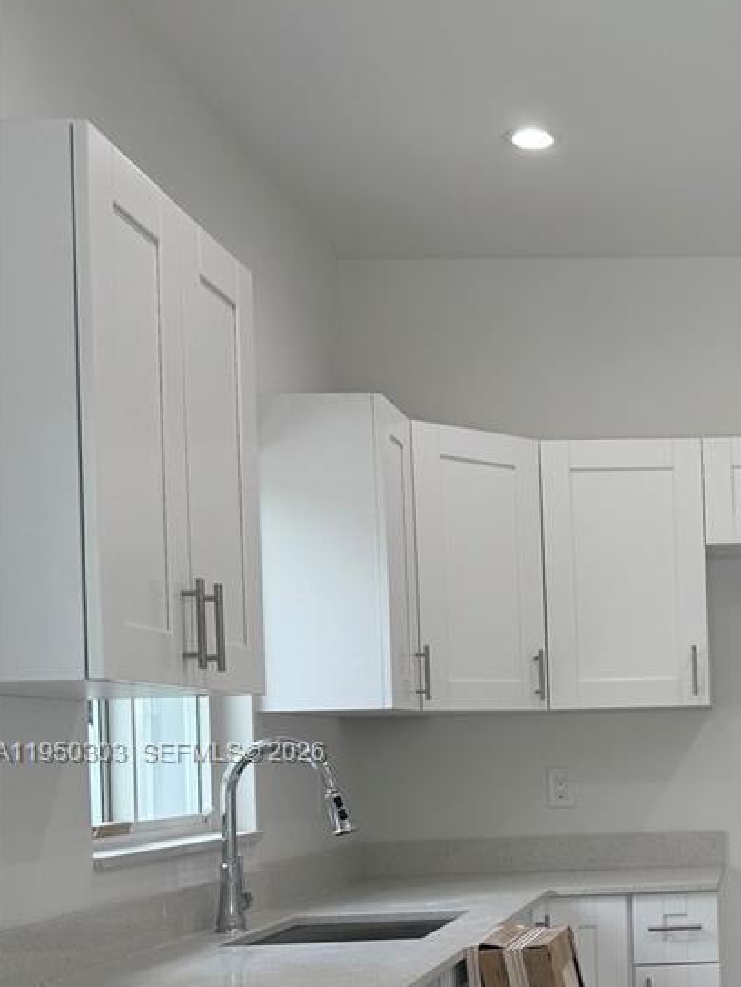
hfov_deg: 25.6
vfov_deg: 35.3
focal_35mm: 53
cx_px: 806
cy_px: 754
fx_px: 1511
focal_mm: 6.76
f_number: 1.78
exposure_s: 1/207
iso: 80
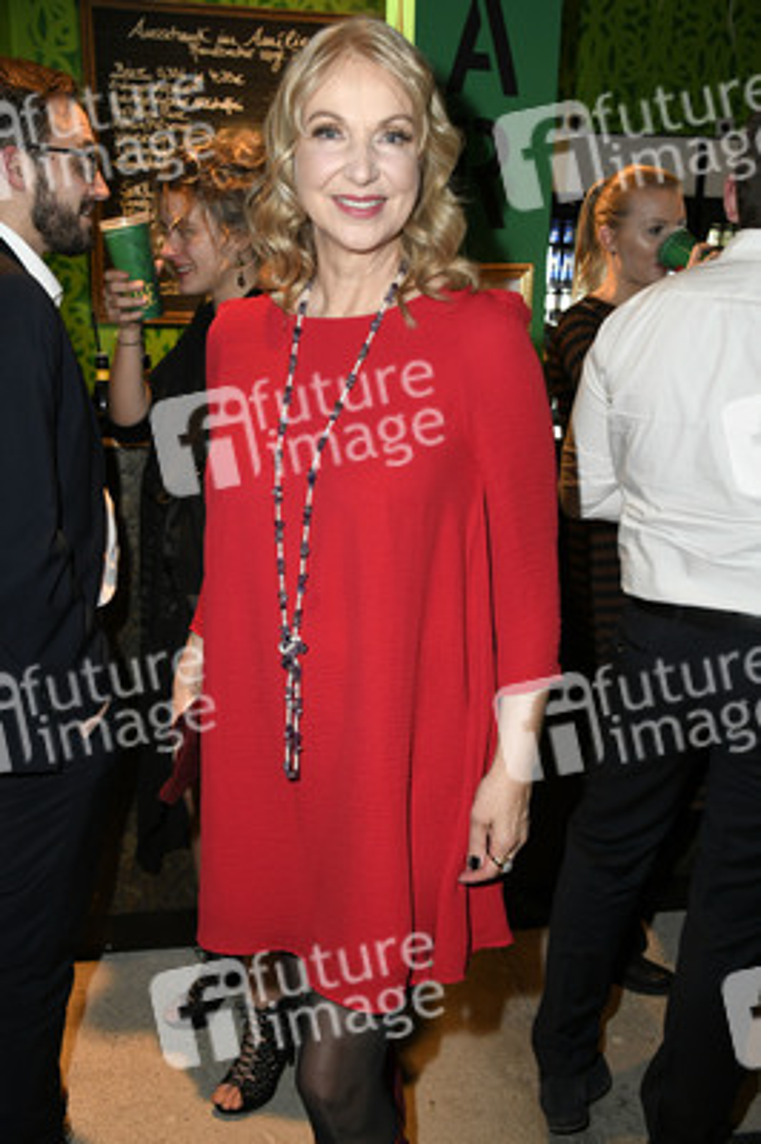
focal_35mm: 36
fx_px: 1143
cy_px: 572
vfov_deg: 53.2
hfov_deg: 36.8
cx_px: 380
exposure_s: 1/60
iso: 2000
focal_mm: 36
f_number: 6.3
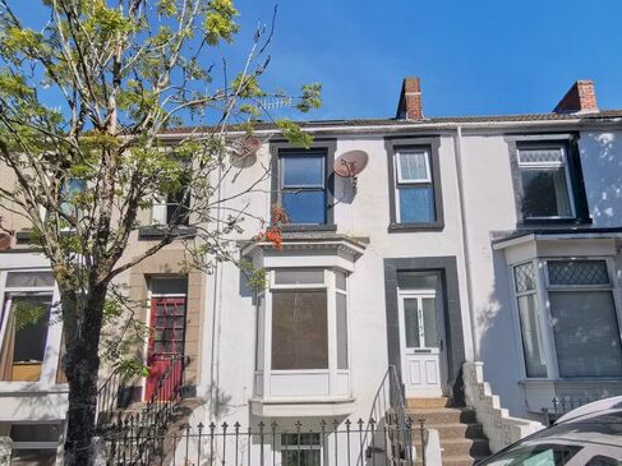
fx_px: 413
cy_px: 288
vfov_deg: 58.2
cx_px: 321
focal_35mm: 23
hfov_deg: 73.9
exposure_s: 1/1403
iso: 50
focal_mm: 2.35
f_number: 2.2
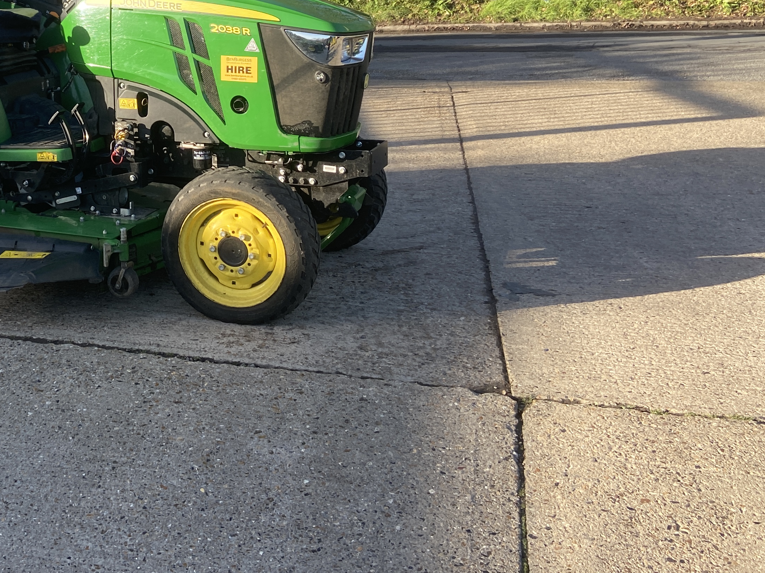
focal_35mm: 48
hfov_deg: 37.5
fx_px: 1061
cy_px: 91
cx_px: 104
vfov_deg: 29.4
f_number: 1.8
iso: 32
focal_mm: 4.25
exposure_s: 1/582
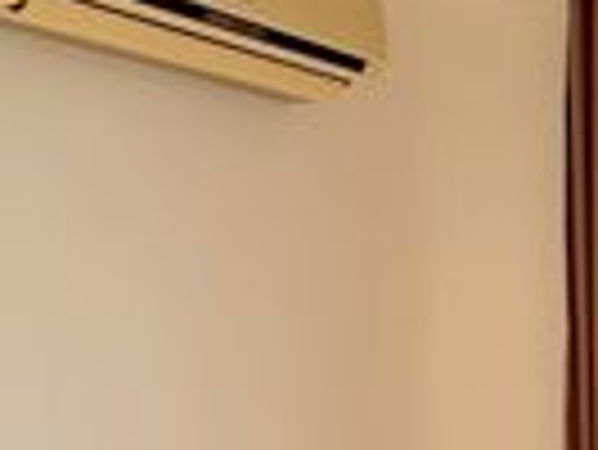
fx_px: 1280
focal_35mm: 74
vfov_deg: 19.5
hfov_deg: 17.7
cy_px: 423
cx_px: 1221
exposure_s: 1/687
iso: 40
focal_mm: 2.22
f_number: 2.2
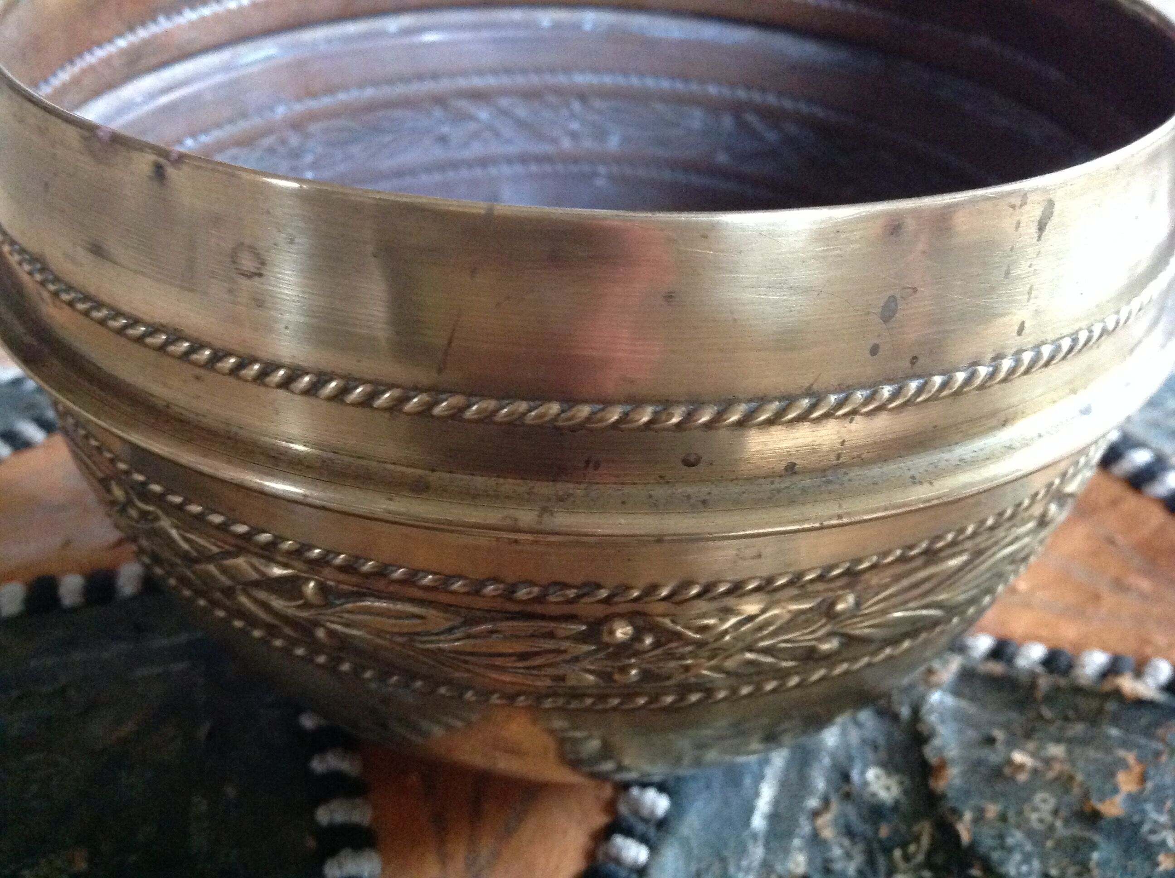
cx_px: 588
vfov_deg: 40.6
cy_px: 439
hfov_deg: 52.7
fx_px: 1186
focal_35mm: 35
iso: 640
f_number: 2.4
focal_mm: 4.28
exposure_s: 1/15
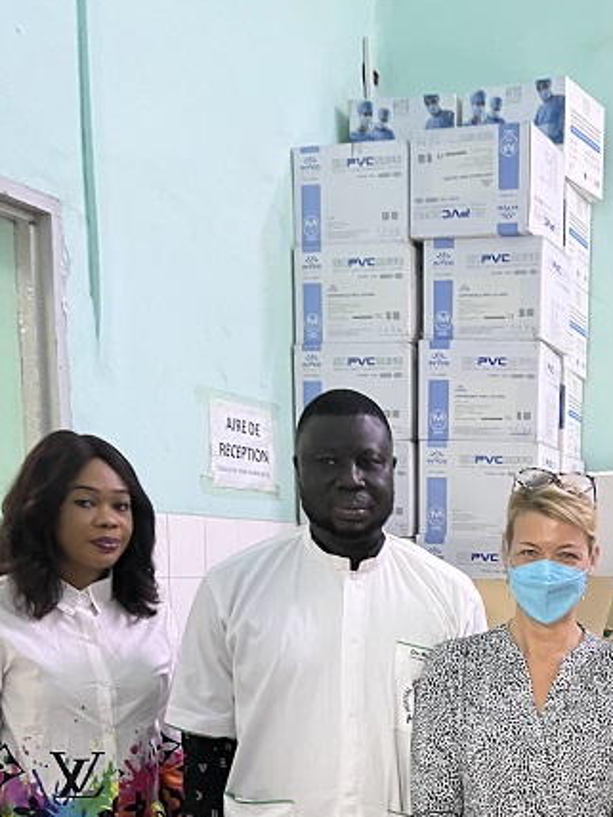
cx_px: 576
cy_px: 761
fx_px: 1157
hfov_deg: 28.3
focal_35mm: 49
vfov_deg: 36.1
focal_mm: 5.1
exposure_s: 1/25
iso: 640
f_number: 1.6
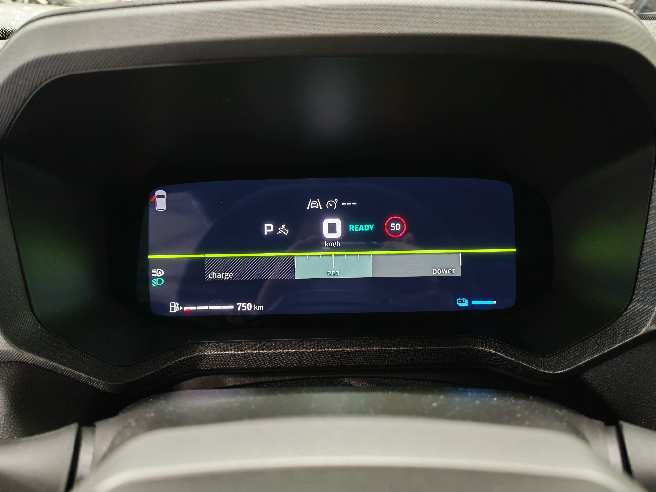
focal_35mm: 29
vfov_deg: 48.2
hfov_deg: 61.7
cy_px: 246
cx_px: 328
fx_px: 550
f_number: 1.9
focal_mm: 6.12
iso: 2247
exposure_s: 1/50
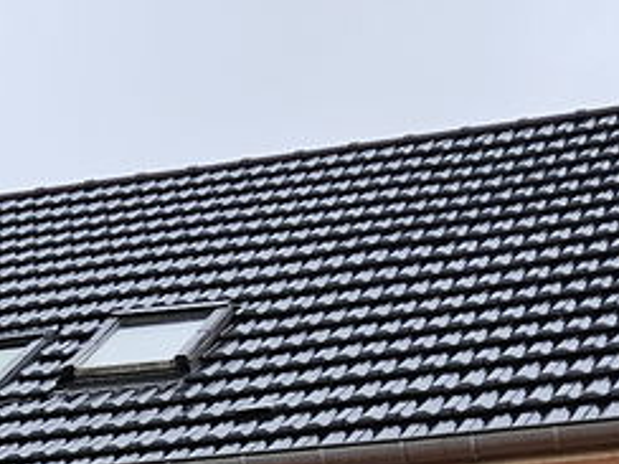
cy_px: 806
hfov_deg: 12.9
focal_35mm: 151
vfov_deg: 9.4
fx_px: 2700
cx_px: -43
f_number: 1.8
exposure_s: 1/190
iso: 64
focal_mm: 5.4
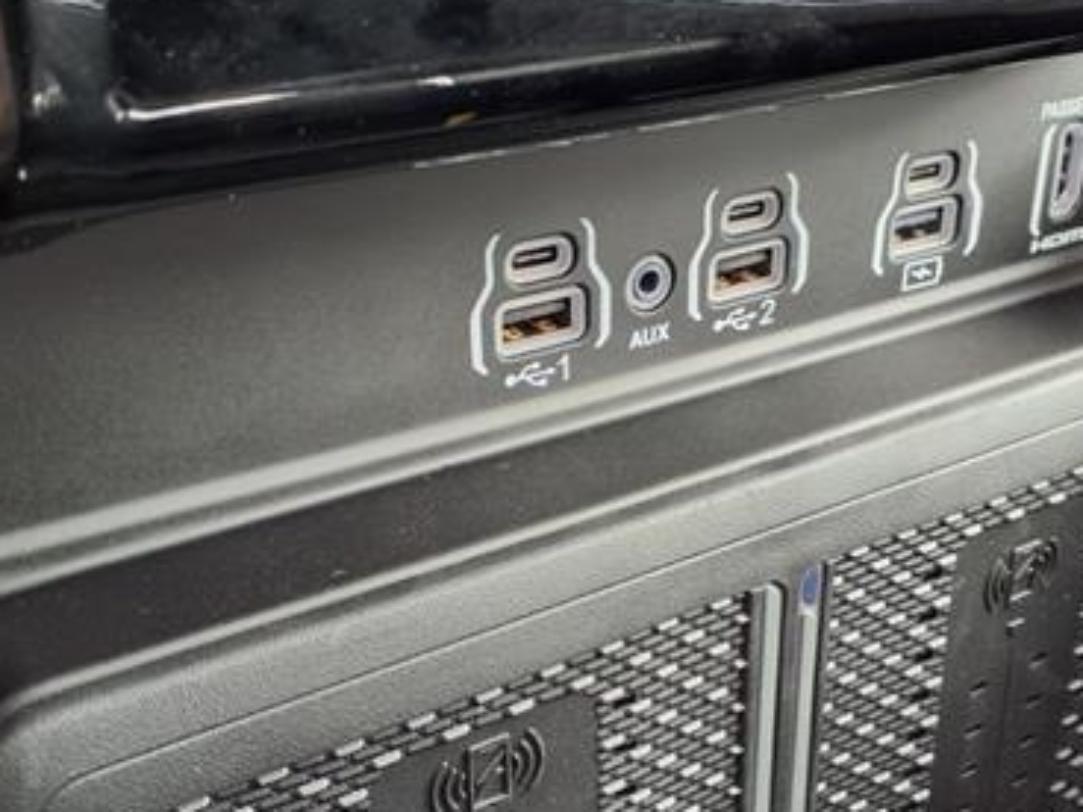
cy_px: 547
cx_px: 674
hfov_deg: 40.2
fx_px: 1470
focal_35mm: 47
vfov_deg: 30.6
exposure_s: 1/40
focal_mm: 3.58
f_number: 1.9
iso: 160
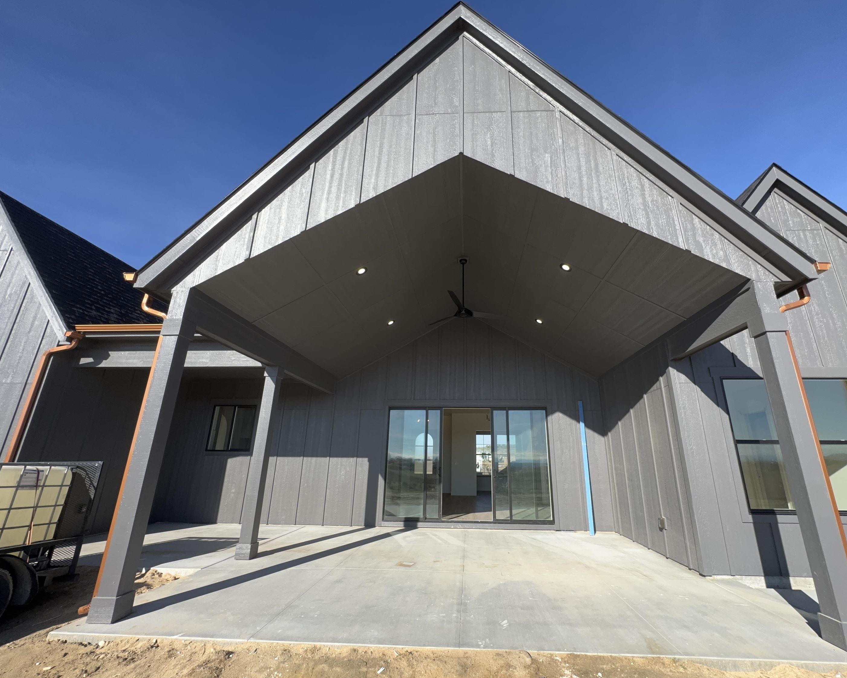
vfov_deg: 84.0
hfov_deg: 96.7
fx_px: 376
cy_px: 343
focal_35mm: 15
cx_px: 450
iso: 40
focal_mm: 2.22
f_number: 2.2
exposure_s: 1/600
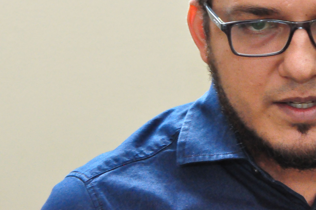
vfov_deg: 7.5
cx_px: 231
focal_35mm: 182
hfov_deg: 11.3
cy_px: 30
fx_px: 1596
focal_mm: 70
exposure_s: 1/80
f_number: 9
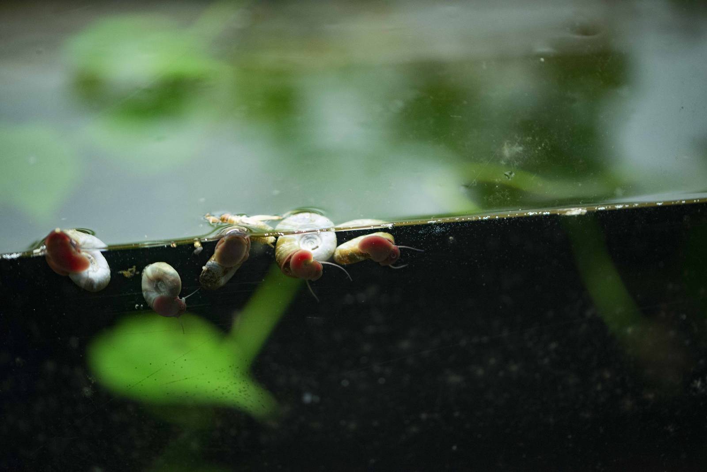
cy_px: 236
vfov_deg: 13.1
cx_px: 354
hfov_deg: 19.4
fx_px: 2063
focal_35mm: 105
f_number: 3.3
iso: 5000
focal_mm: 105
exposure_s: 1/125
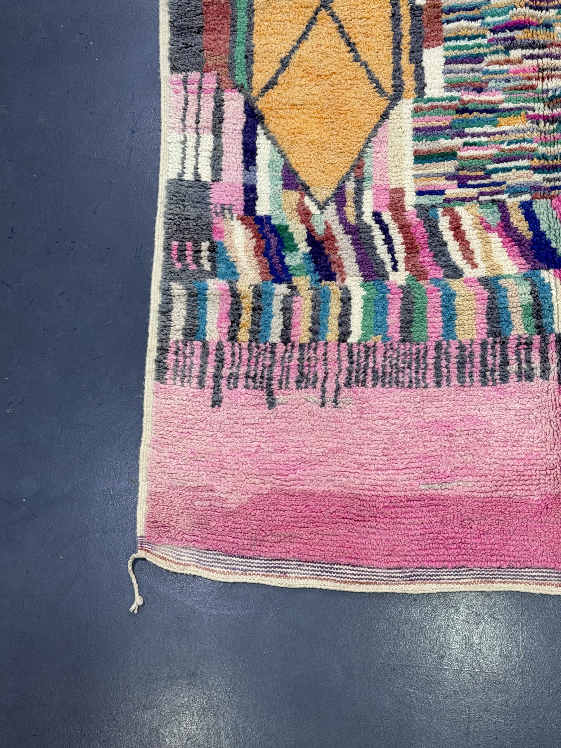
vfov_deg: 39.7
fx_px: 1037
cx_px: 280
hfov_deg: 30.3
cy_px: 374
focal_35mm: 48
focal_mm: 6.76
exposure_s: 1/50
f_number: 1.78
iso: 100
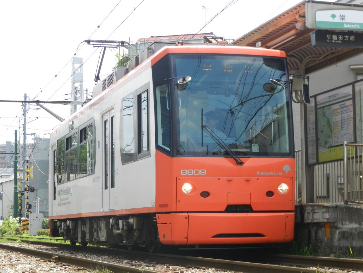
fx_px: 881
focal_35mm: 84
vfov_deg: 17.6
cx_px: 182
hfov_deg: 23.3
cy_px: 136
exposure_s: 1/500
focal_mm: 14.9
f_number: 4.4
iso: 250
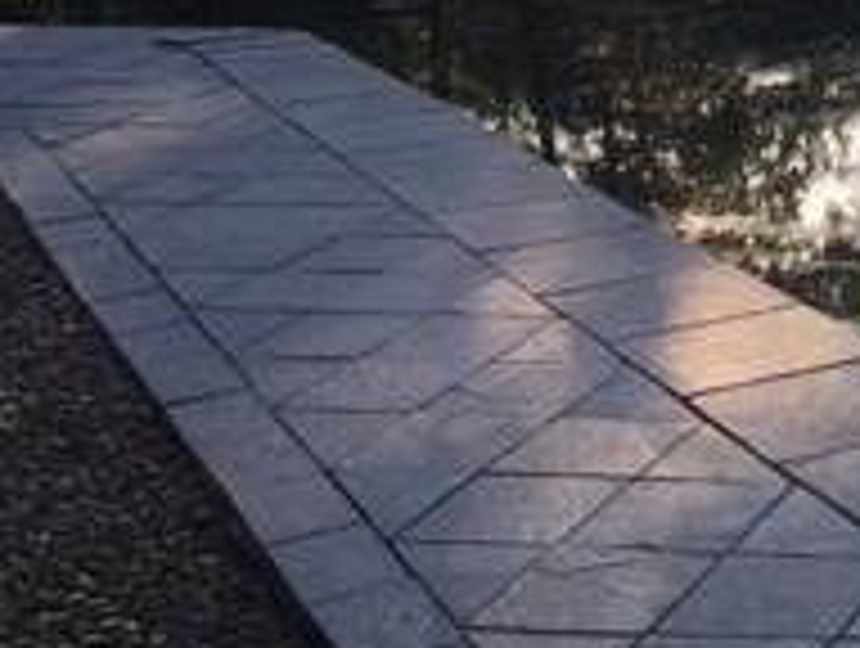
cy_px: -117
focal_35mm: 97
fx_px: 2414
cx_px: 1211
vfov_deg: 14.8
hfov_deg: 18.4
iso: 25
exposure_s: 1/777
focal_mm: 4.15
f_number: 2.2
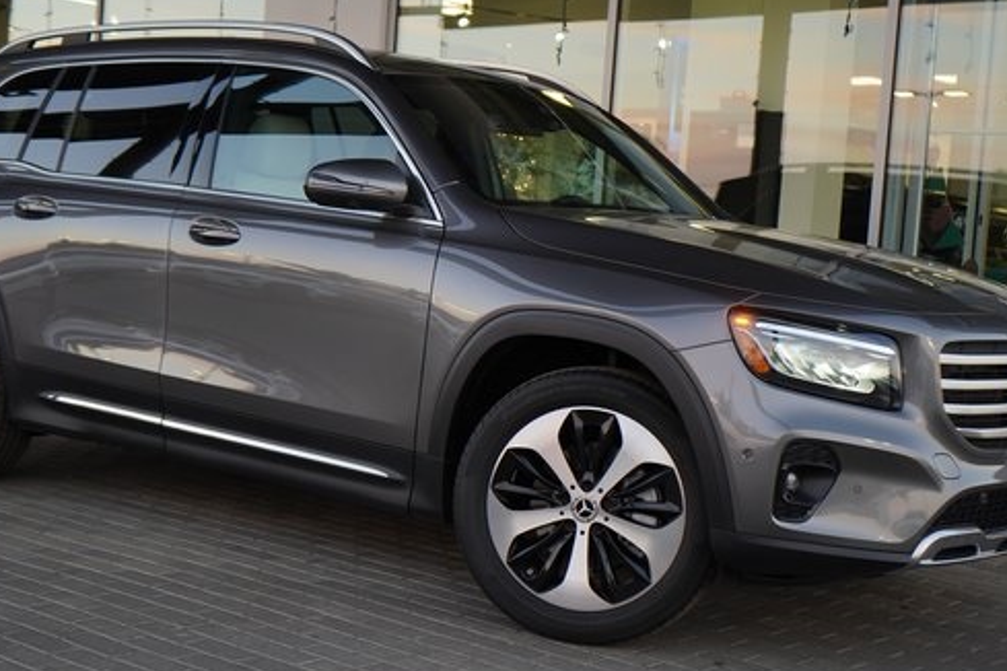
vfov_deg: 24.6
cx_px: 467
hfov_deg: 36.2
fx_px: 1538
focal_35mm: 55
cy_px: 349
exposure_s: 1/60
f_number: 5
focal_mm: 42
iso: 640
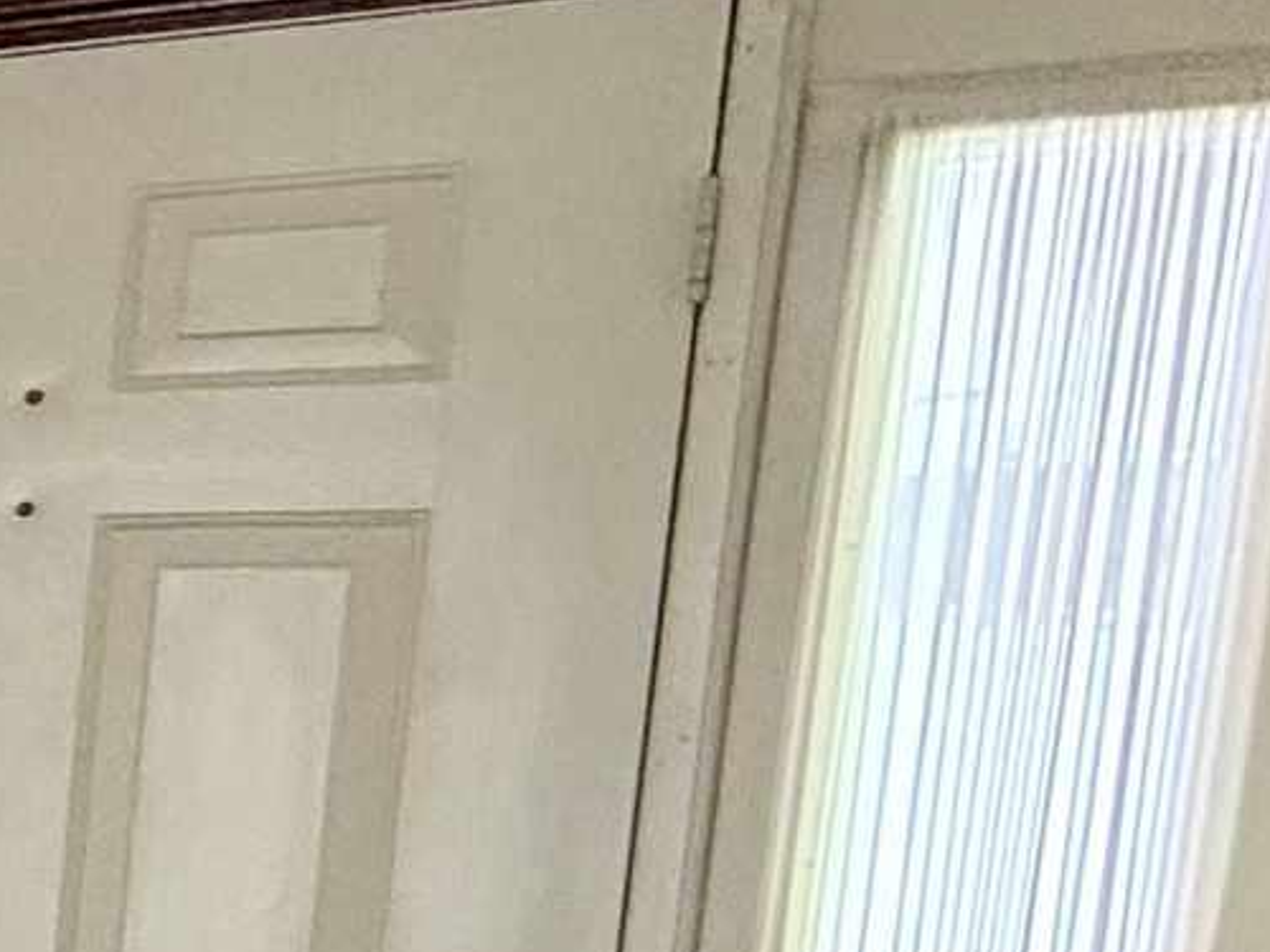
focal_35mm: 86
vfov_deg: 16.7
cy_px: 990
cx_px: -2291
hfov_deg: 12.5
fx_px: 3155
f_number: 2.2
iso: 125
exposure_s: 1/99
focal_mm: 2.22
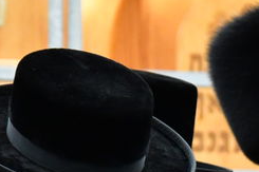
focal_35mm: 469
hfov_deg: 4.4
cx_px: 365
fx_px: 3372
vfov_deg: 2.9
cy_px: 423
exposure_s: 1/100
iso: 5000
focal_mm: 82
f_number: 5.6
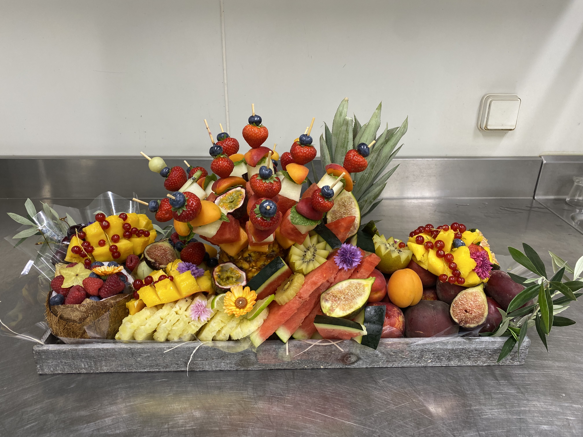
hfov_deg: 67.3
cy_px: 218
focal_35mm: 26
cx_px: 292
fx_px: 438
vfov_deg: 53.1
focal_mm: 4.25
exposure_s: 1/50
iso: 80
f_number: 1.8
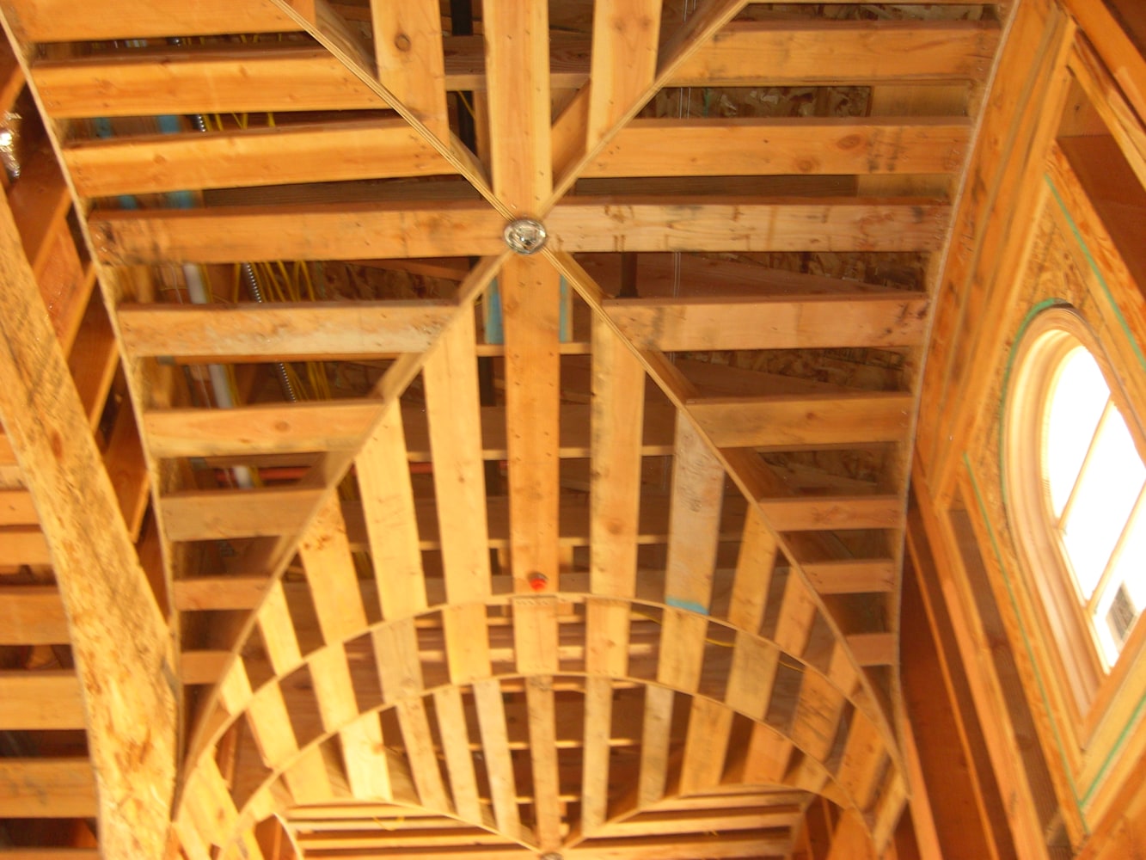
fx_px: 1258
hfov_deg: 49.0
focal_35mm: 38
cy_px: 430
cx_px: 573
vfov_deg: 37.7
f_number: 2.8
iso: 200
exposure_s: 1/50
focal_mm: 7.9
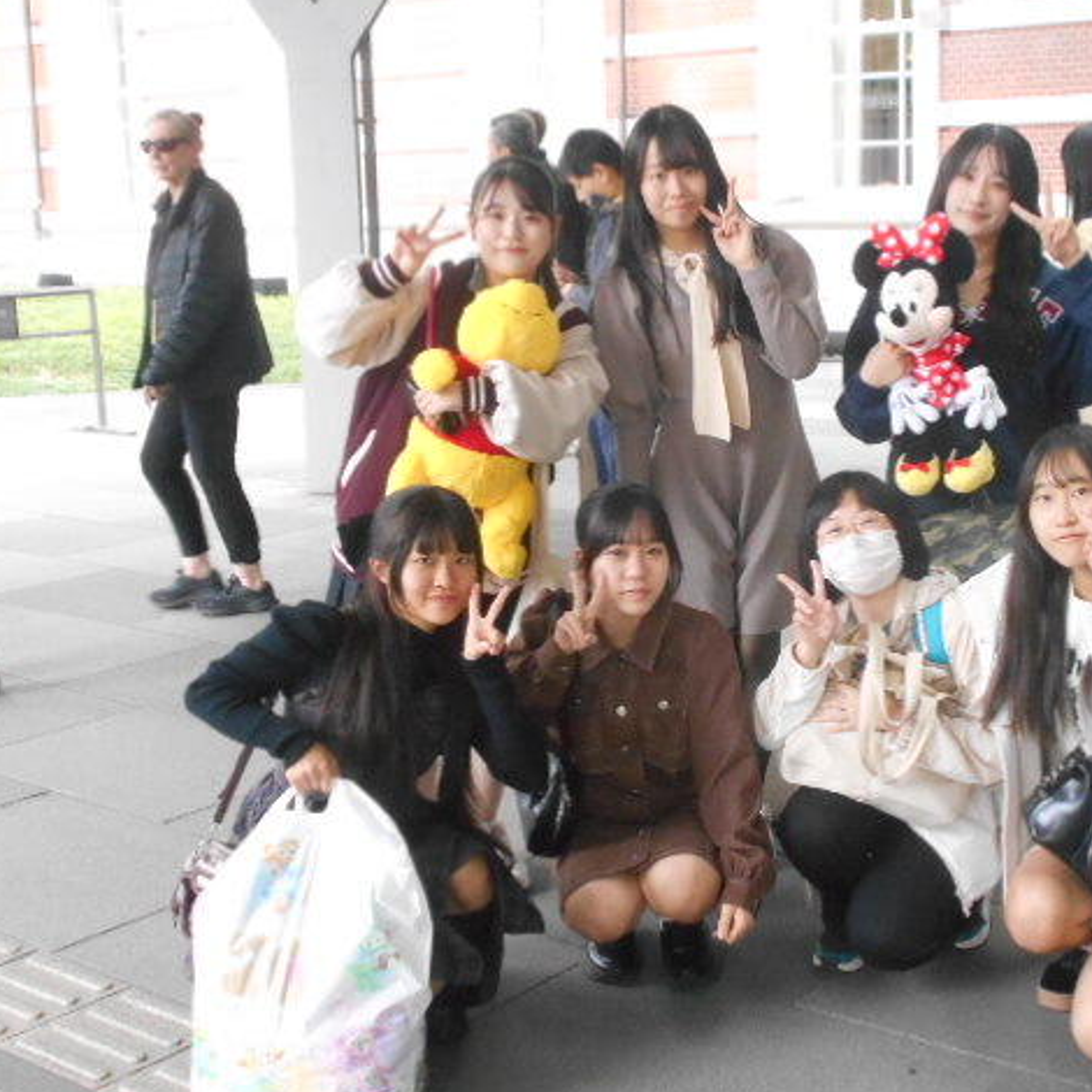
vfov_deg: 32.2
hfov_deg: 31.9
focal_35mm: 53
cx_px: 730
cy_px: 546
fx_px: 1892
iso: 800
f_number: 4.2
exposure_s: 1/100
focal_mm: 7.7
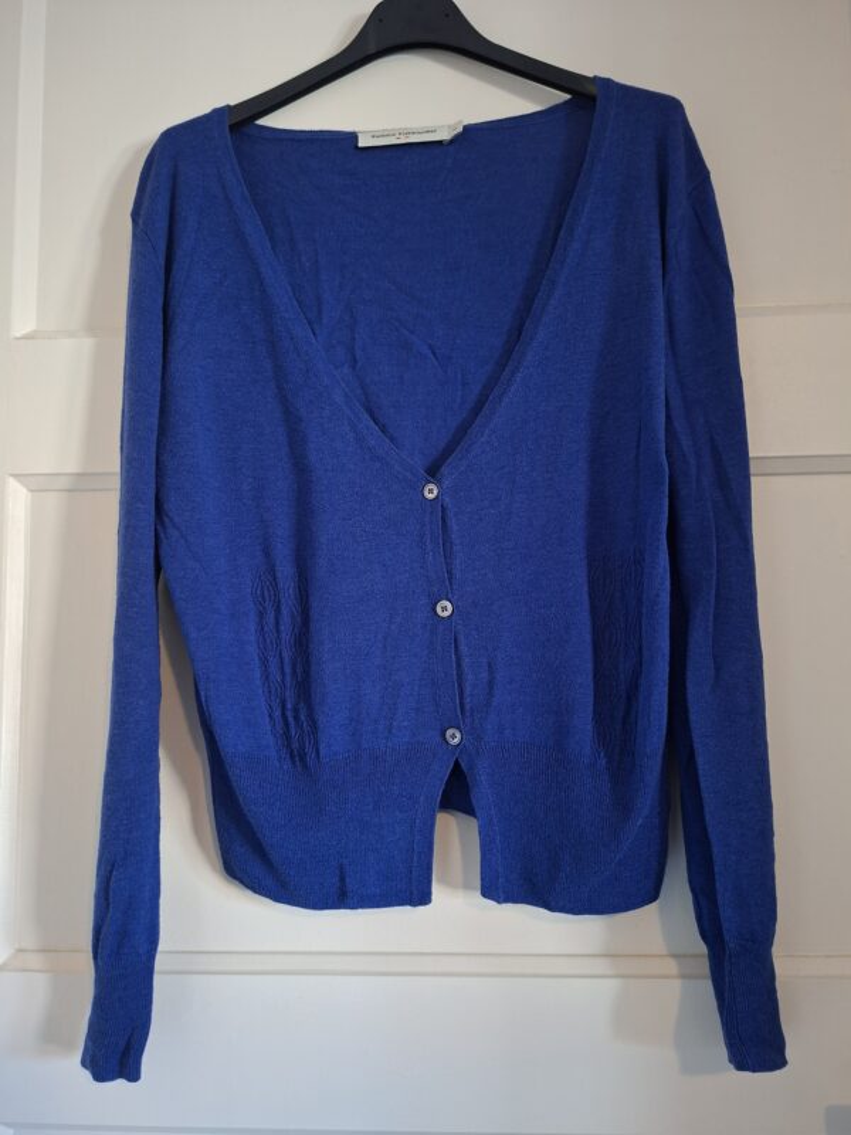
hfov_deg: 58.9
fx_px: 754
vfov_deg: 73.9
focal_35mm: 23
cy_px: 568
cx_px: 426
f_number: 1.8
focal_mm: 5.54
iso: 400
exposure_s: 1/24
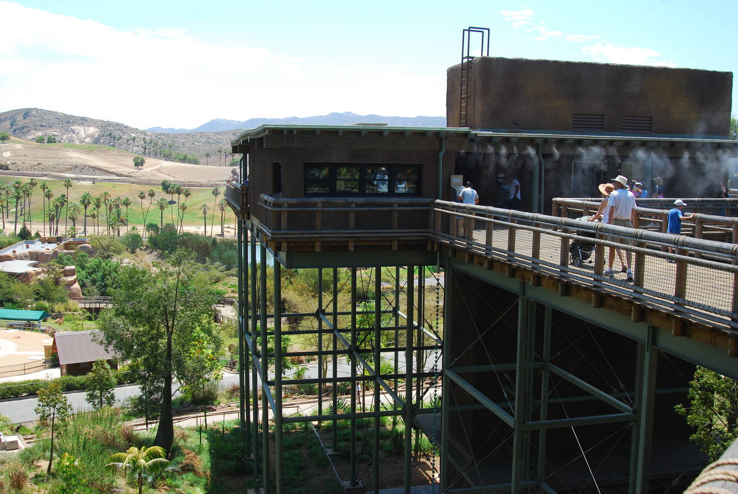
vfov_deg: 37.0
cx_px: 369
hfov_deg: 53.1
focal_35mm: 36
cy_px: 247
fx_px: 739
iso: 125
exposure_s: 1/200
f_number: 6.3
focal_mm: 24
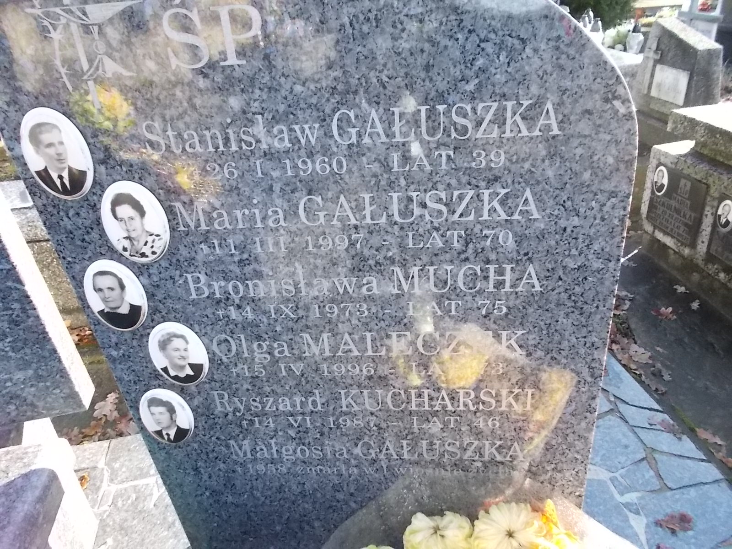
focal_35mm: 26
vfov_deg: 53.1
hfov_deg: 67.3
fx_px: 550
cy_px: 274
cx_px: 366
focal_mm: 4.6
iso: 400
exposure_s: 1/320
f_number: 3.2
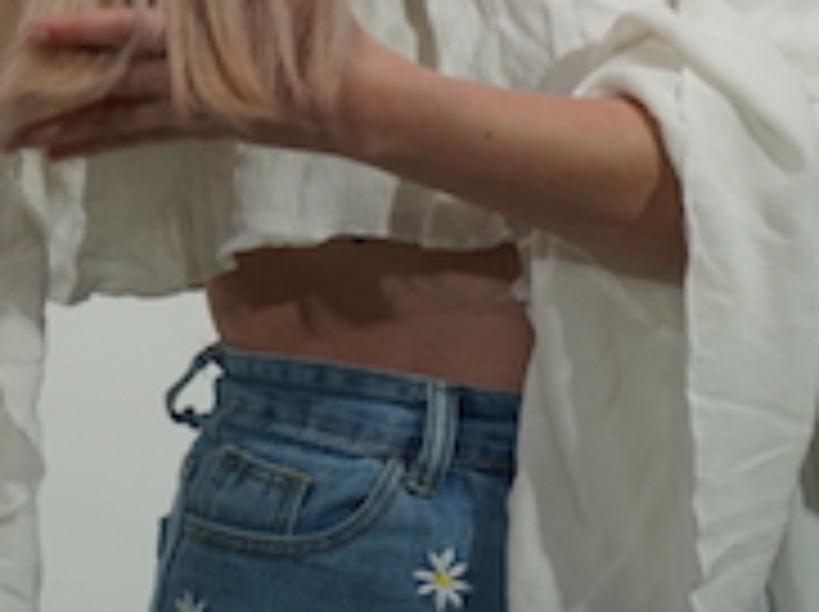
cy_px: -194
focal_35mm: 222
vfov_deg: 6.6
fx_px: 5246
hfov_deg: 8.9
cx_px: 302
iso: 500
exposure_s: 1/160
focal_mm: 70
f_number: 5.6
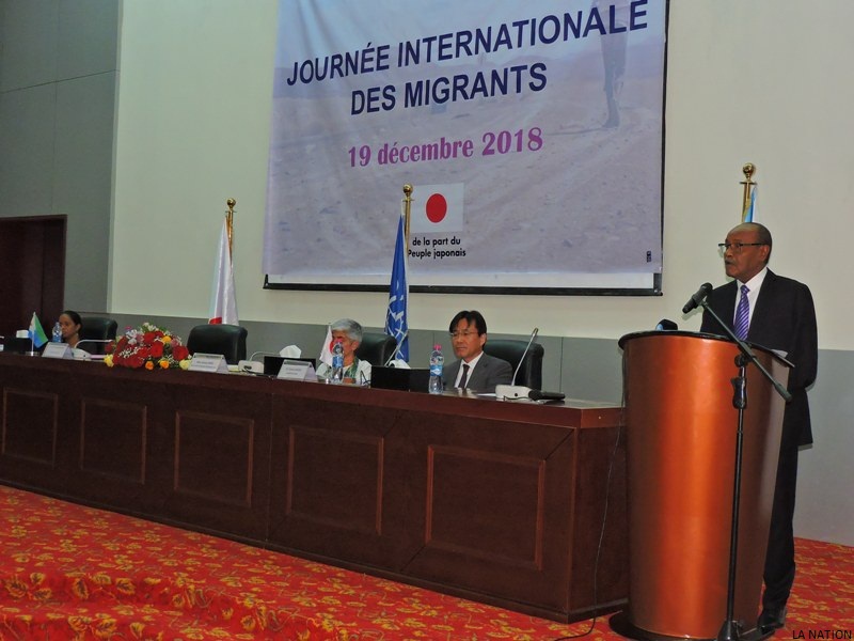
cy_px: 320
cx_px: 427
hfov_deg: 38.2
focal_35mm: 50
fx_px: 1234
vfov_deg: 29.1
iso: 800
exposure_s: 1/60
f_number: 3.6
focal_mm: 8.9
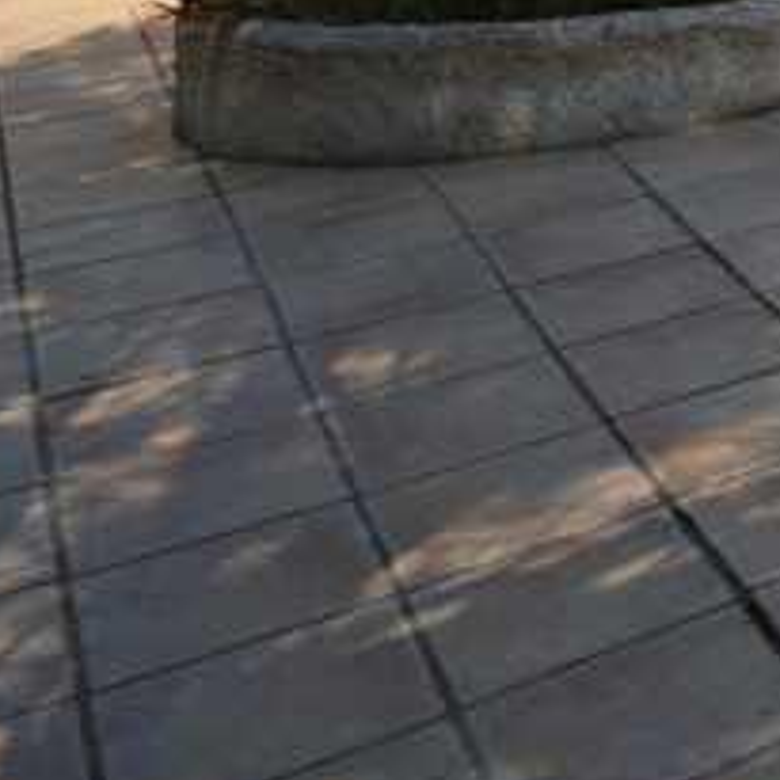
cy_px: -302
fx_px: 1788
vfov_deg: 21.6
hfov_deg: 16.6
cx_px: 1663
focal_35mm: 70
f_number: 8
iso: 100
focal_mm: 11
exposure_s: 1/250
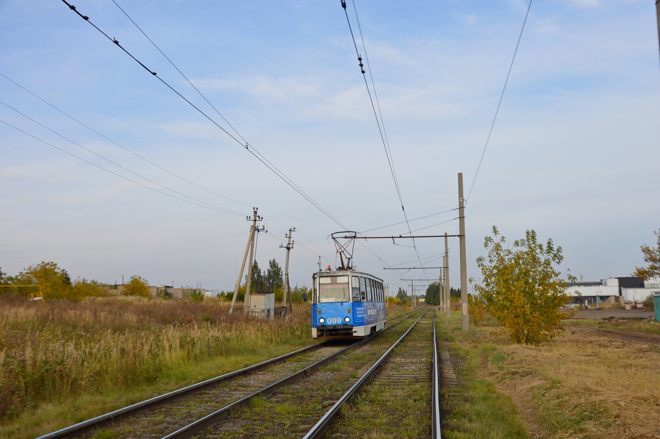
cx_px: 330
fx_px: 659
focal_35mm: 36
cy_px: 220
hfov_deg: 53.2
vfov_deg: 36.8
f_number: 7.1
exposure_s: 1/200
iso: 100
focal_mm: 24
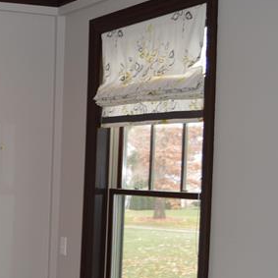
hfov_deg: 17.9
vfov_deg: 19.6
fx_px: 800
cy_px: 191
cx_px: -125
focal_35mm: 88
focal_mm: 18
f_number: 4
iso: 400
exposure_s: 1/60
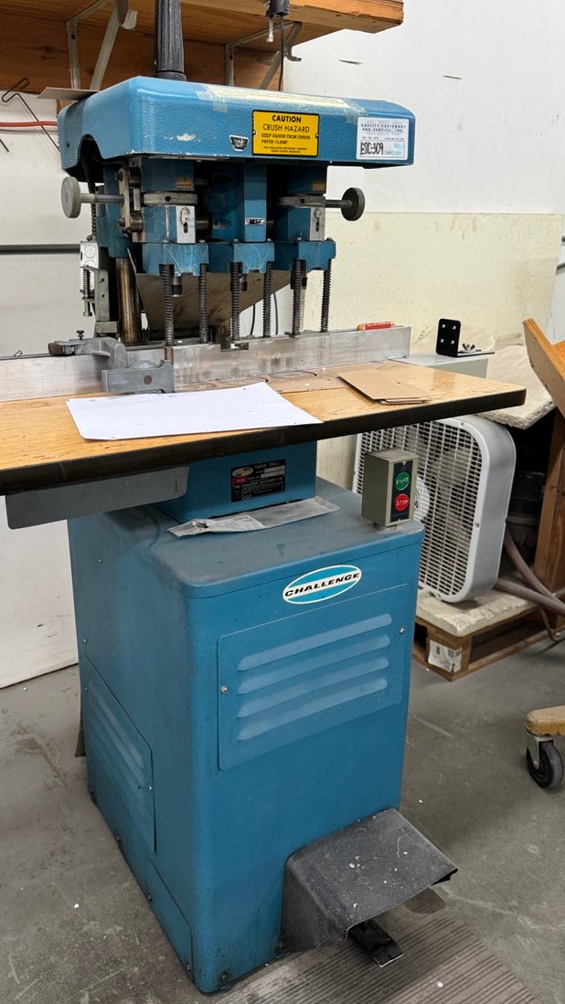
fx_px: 719
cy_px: 501
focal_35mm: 27
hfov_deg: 42.7
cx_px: 235
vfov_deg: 69.9
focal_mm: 6.76
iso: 200
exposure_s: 1/60
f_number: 1.78
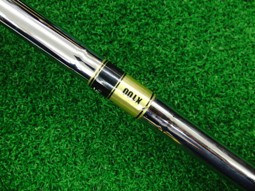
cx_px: 128
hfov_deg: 50.1
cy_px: 96
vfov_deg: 38.7
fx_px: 273
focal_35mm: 37
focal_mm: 6.42
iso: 400
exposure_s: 1/40
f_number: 3.6
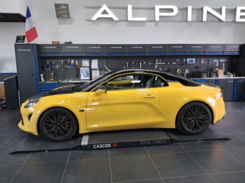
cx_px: 122
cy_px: 92
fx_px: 191
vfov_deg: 51.4
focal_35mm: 27
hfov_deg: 65.3
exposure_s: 1/50
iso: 160
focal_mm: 4
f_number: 1.8
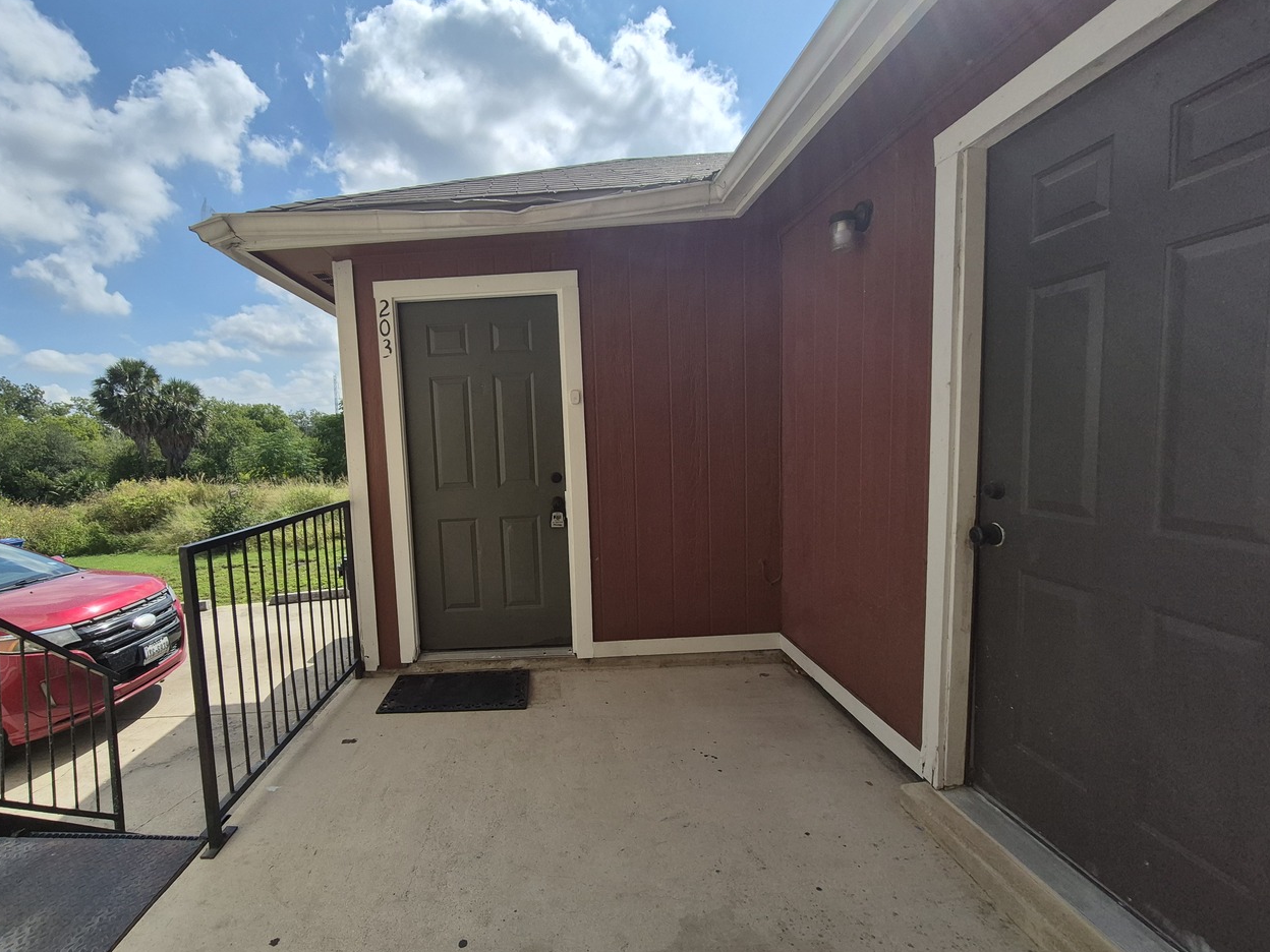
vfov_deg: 81.7
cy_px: 481
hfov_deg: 97.5
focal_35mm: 15
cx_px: 541
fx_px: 550
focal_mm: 1.74
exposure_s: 1/2648
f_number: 2.2
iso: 50
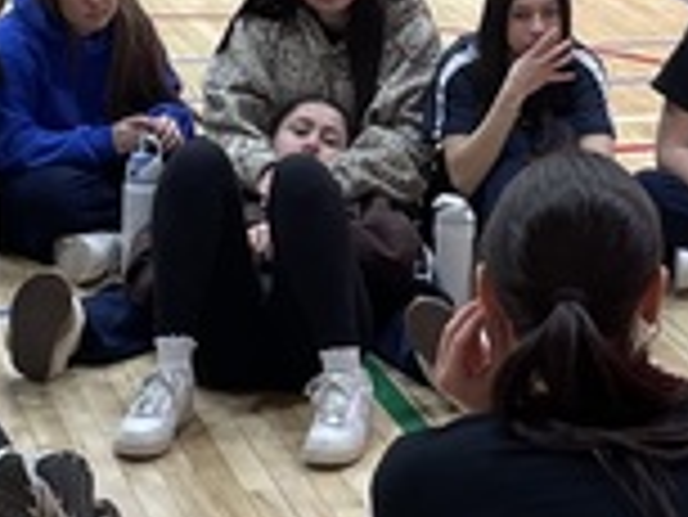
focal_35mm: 136
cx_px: 679
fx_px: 2705
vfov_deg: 10.8
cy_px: 0
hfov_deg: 14.3
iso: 64
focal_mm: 4.2
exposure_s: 1/60
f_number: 1.6
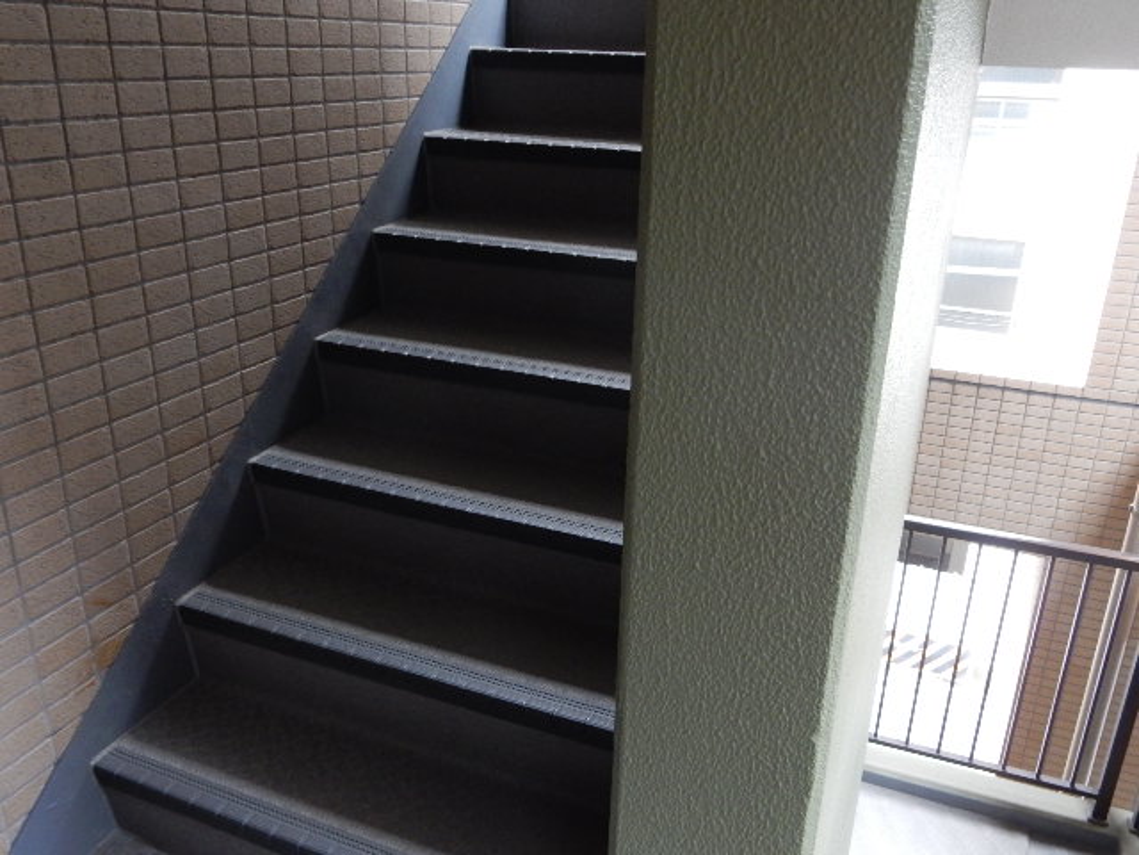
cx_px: 570
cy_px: 428
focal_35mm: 30
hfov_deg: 60.0
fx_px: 987
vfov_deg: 46.8
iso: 400
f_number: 4
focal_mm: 5.4
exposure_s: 1/20
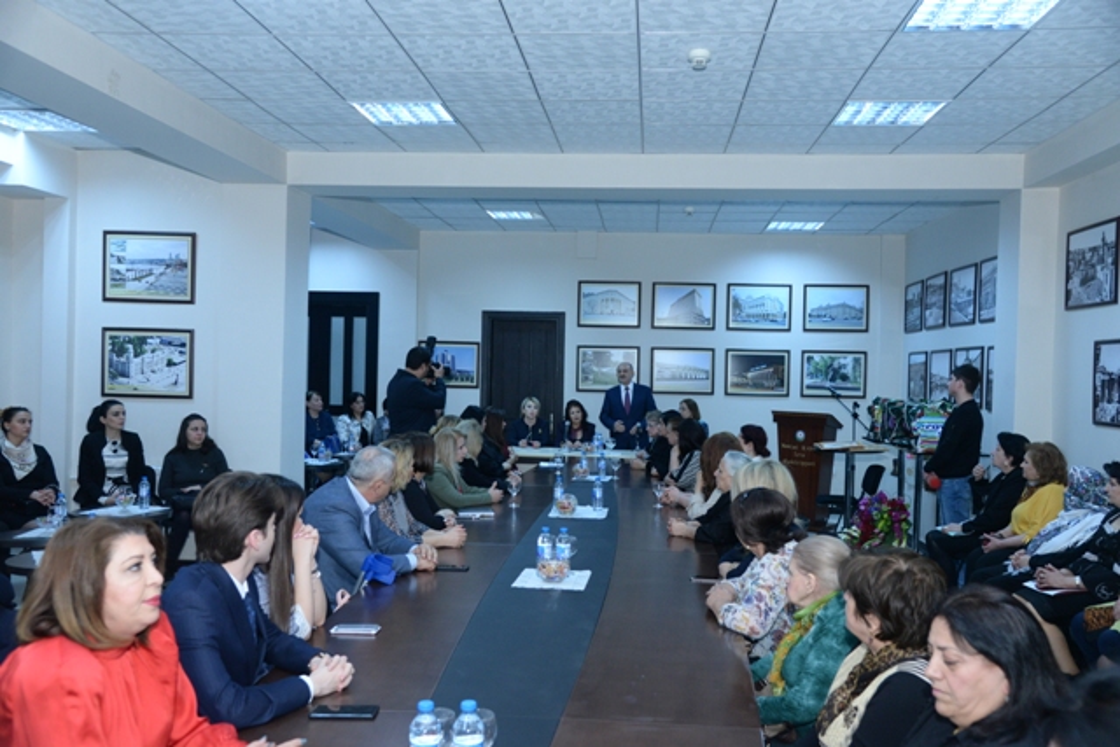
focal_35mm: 32
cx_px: 560
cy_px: 374
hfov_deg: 58.7
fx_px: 996
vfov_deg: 41.1
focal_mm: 32
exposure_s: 1/125
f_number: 5
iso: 2200
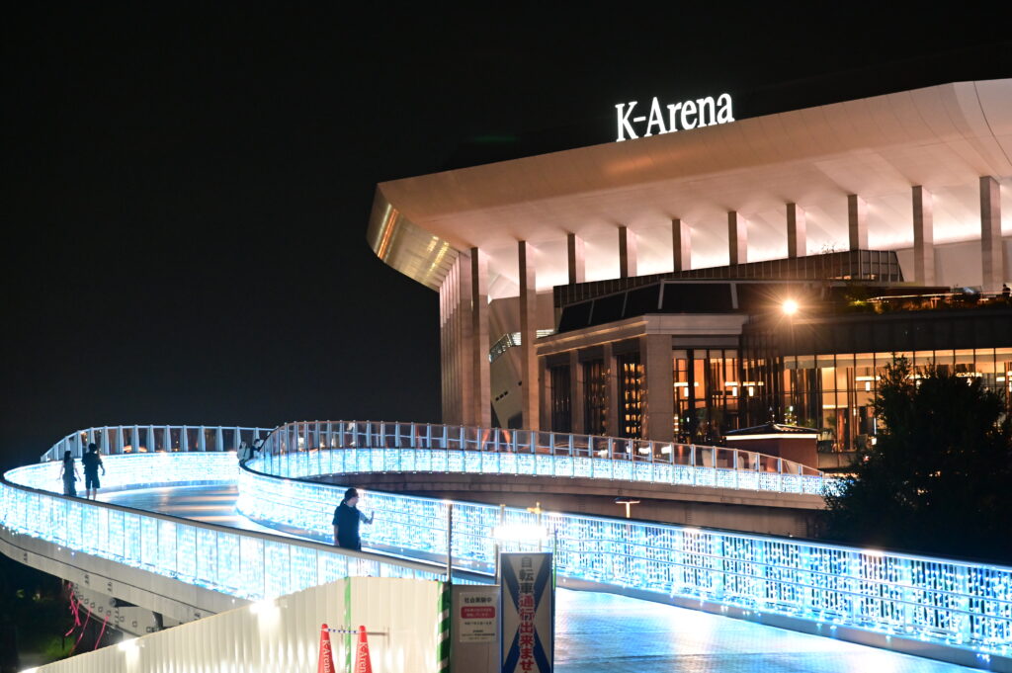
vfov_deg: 13.0
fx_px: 2949
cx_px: 506
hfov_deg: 19.5
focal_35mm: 105
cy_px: 336
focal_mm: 105
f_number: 4
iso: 4000
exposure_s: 1/30
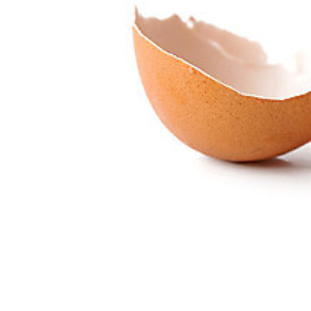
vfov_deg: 12.1
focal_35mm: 143
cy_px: 23
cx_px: 387
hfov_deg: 11.9
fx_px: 1454
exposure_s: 1/125
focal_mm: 60
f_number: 11
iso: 64
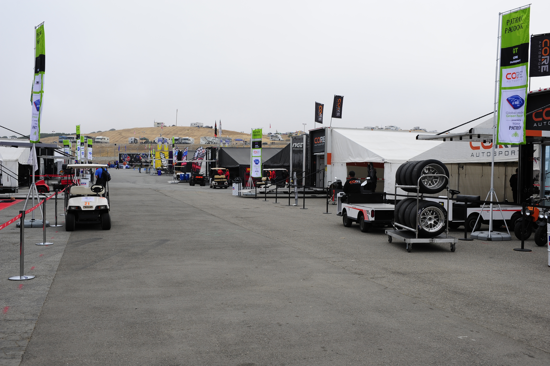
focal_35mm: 38
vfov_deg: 35.0
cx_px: 275
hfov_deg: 50.7
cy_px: 183
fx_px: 580
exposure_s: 1/320
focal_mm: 38
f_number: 9
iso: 320
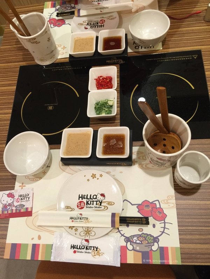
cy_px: 140
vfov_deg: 61.7
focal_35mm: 29
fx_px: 235
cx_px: 105
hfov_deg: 48.2
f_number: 2.2
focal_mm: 4.15
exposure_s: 1/15
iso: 64
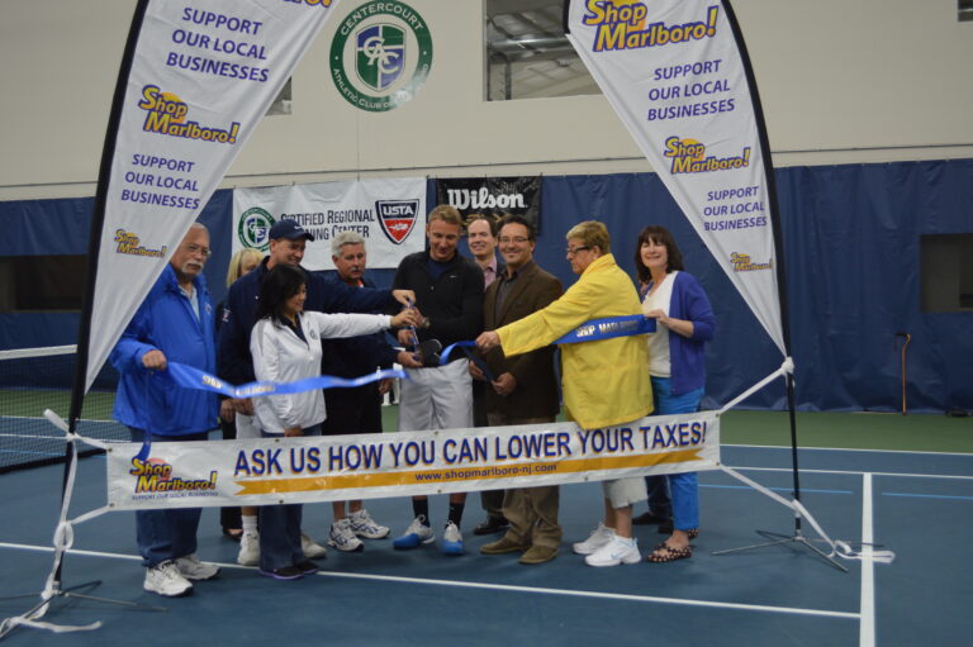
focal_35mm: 39
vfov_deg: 34.2
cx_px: 486
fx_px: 1053
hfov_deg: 49.6
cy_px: 324
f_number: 4.2
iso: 400
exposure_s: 1/50
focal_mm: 26
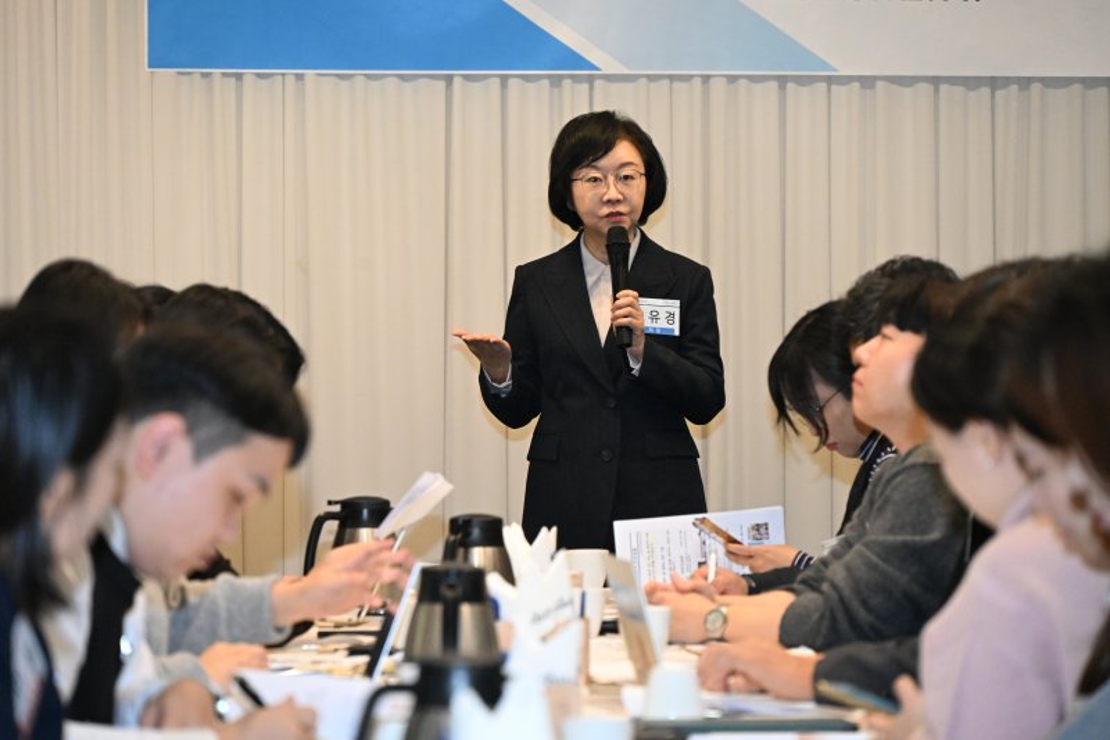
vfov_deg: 6.9
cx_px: 555
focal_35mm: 200
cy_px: 370
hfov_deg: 10.3
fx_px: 6165
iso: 8000
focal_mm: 200
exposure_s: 1/200
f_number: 6.3
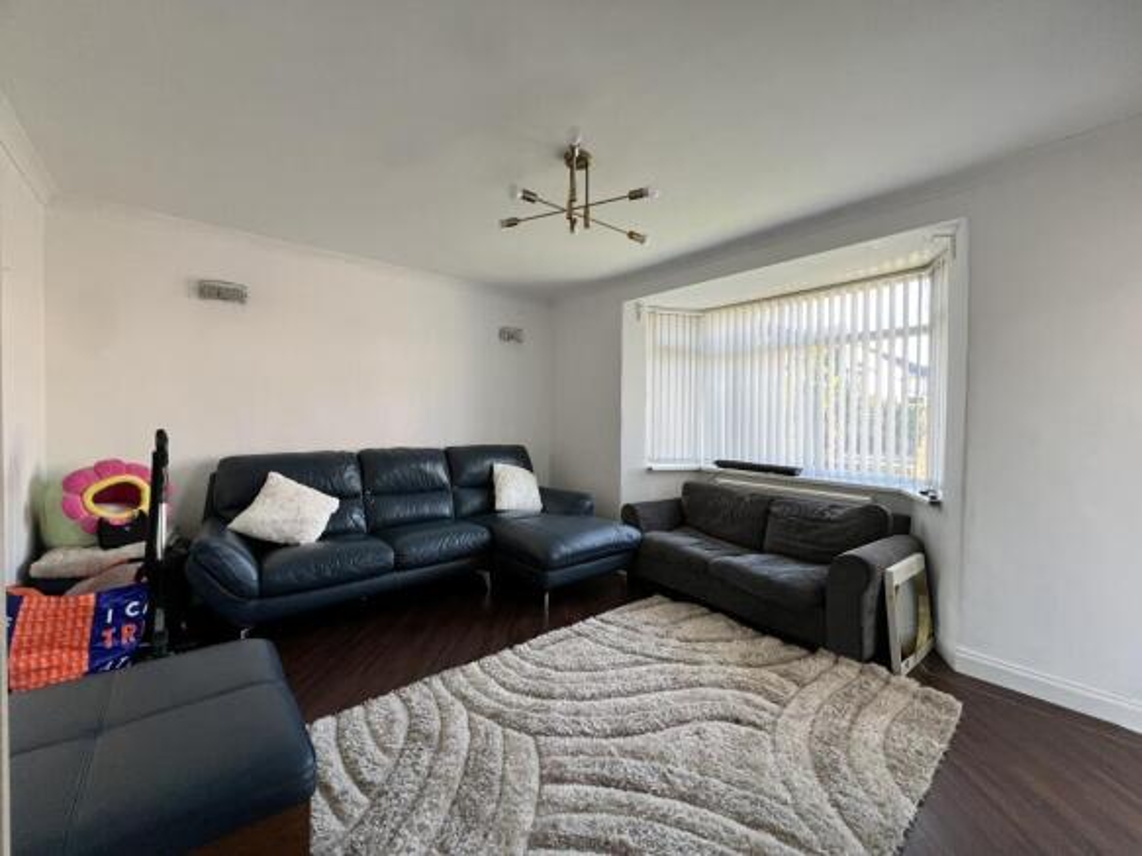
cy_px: 428
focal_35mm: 13
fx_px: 429
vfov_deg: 89.9
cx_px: 571
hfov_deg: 106.2
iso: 100
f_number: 1.8
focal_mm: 1.57
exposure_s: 1/99
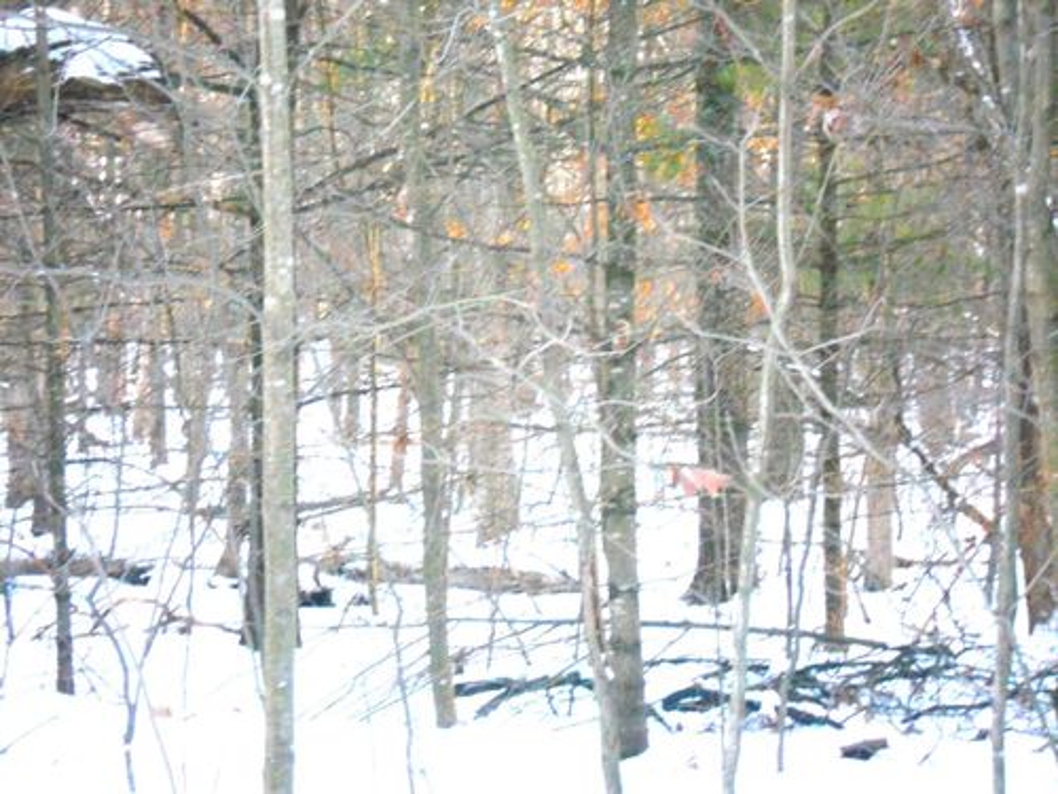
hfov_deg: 18.2
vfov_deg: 13.7
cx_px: 529
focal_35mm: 108
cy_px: 397
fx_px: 3301
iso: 640
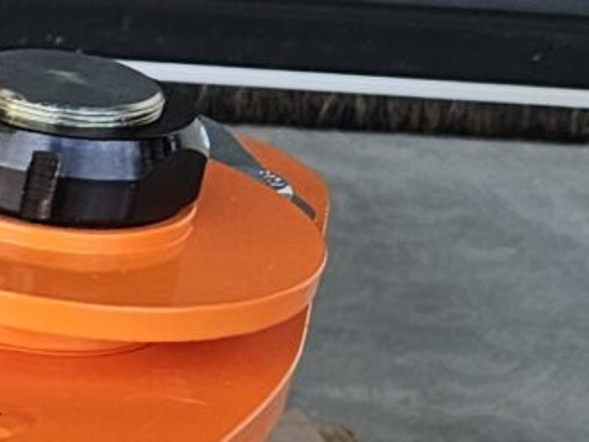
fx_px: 3047
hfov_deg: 9.6
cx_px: -915
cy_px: 528
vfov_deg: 8.2
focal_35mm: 179
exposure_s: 1/180
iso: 40
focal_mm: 5.4
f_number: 1.8
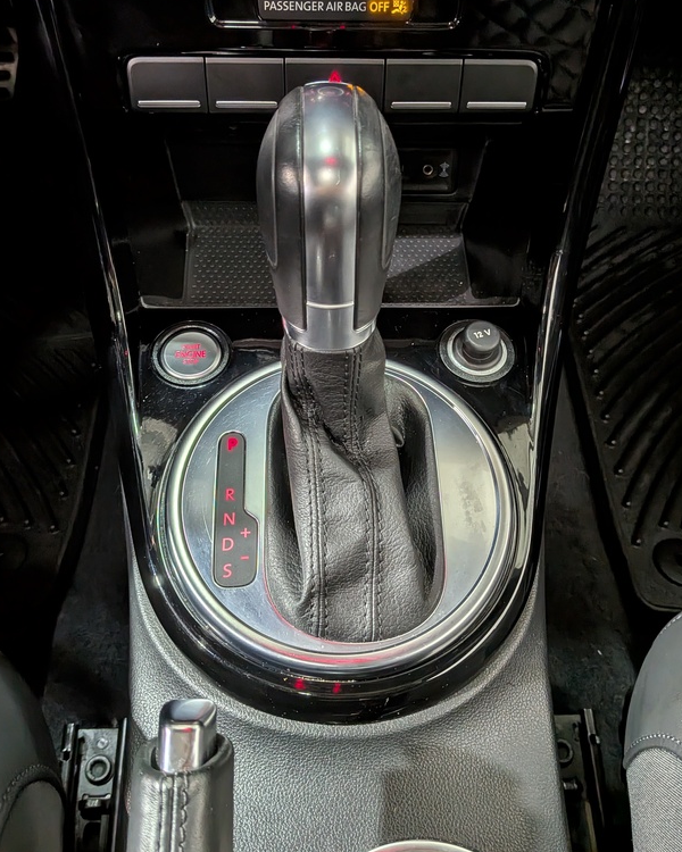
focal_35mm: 32
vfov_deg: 55.7
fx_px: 807
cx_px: 331
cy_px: 419
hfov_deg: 45.8
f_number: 1.7
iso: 29
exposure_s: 1/26.9
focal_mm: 4.53
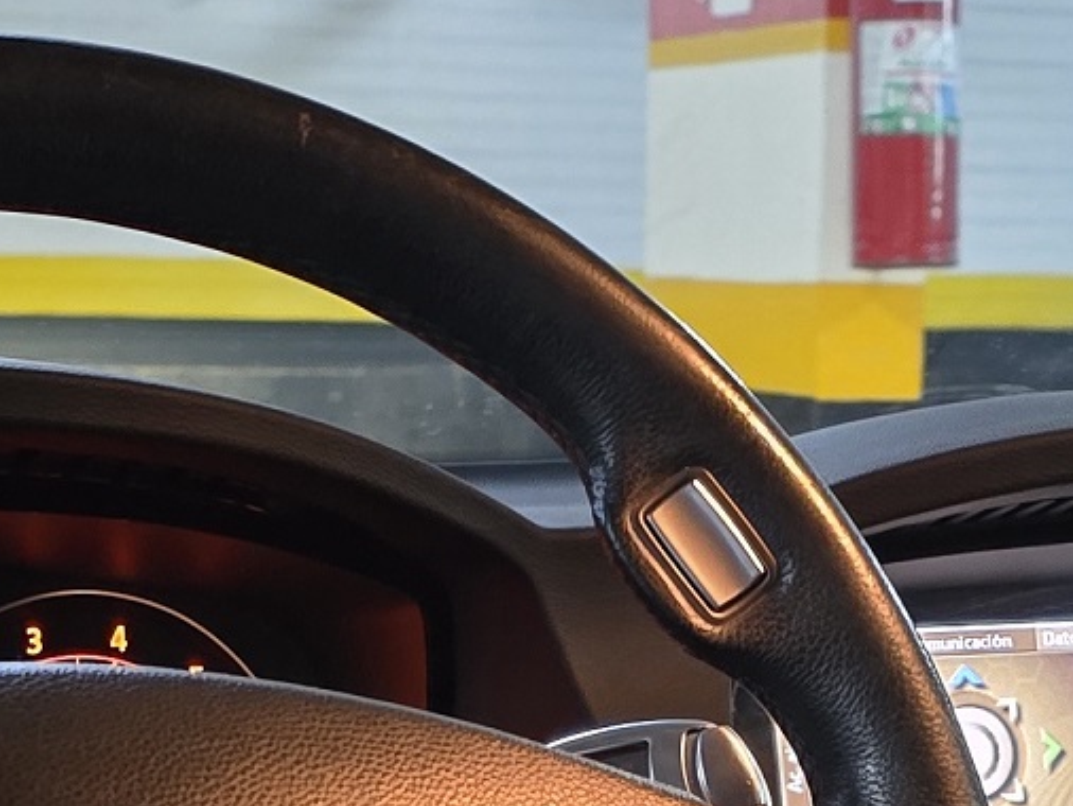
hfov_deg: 18.0
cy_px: 1058
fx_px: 3380
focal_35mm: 109
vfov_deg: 13.1
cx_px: 713
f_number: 1.7
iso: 1250
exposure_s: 1/24
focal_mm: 6.3
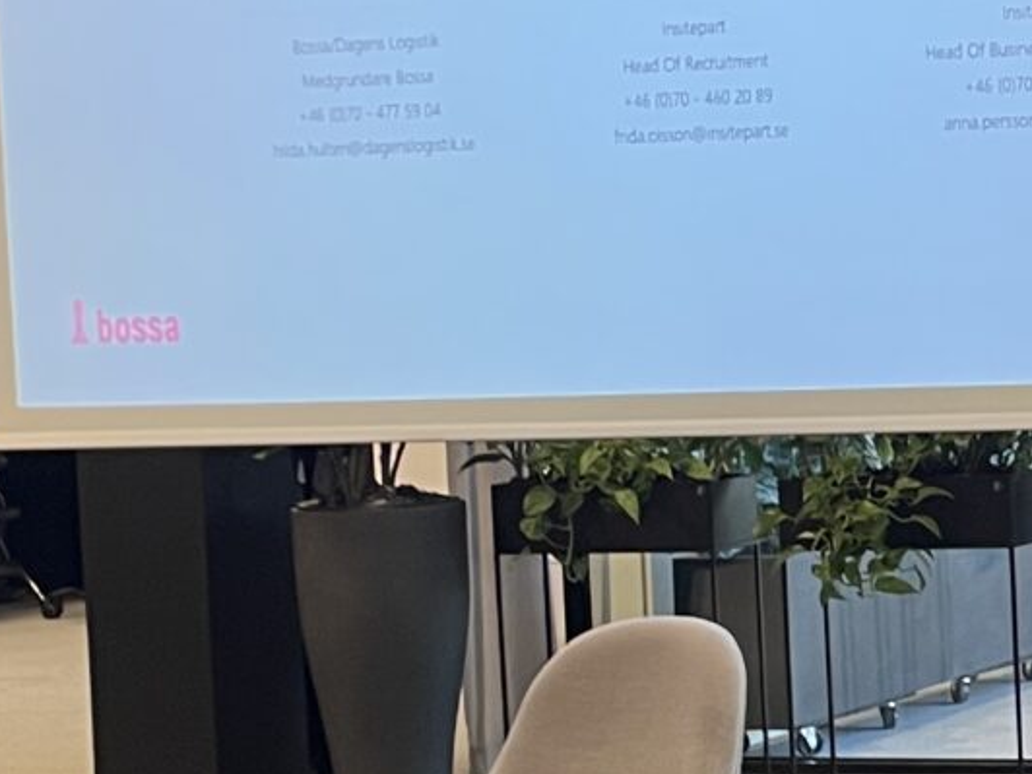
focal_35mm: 125
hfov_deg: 14.5
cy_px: 425
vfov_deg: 11.9
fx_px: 3727
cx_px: 1622
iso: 64
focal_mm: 4.2
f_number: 1.6
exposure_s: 1/50
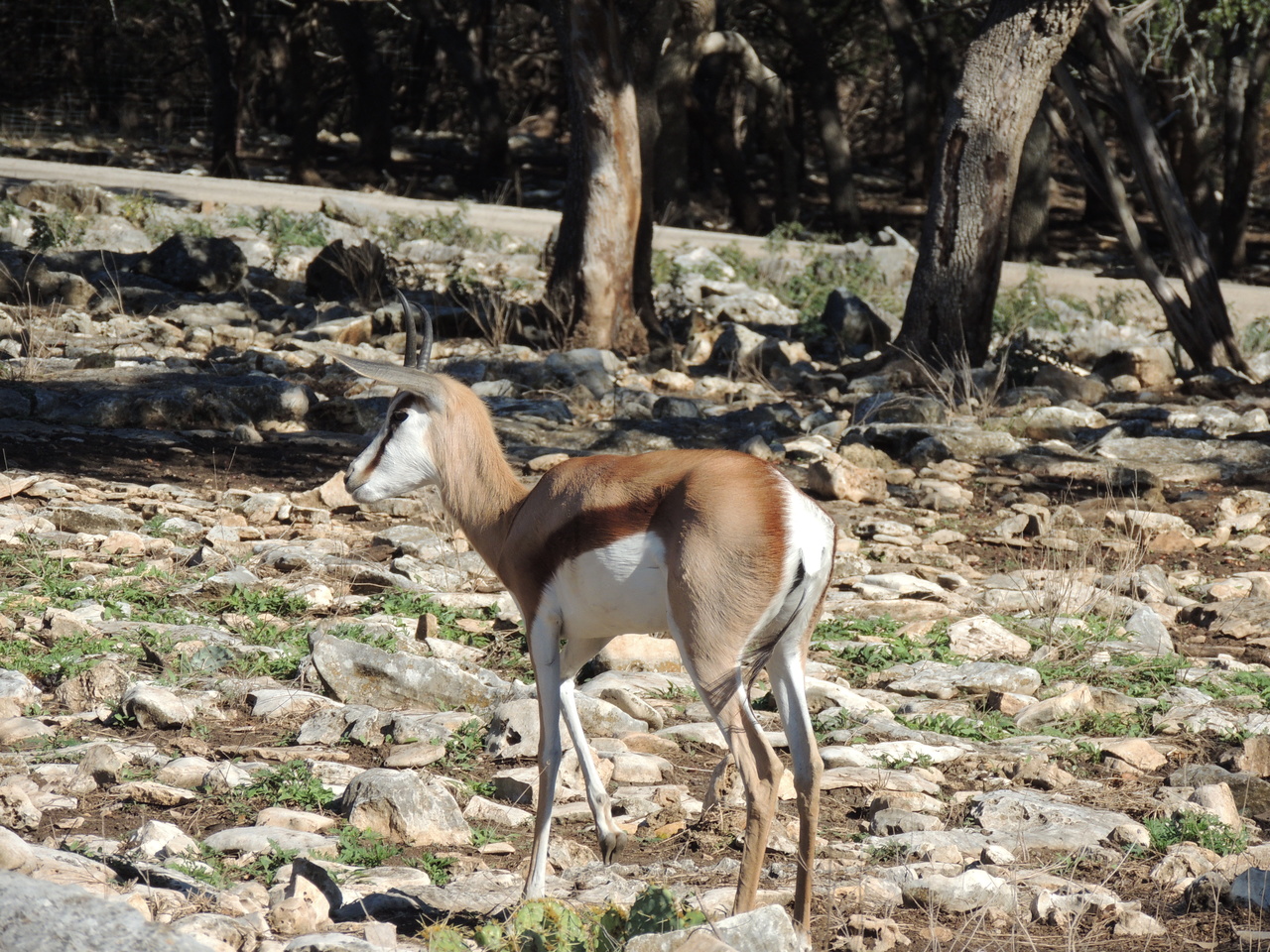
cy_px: 476
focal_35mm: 325
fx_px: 11924
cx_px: 635
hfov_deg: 6.1
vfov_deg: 4.6
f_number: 4.8
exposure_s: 1/800
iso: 140
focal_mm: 57.9
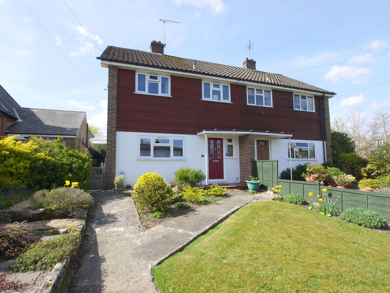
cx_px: 195
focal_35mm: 18
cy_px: 146
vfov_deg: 71.6
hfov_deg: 87.8
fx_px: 203
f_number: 7.1
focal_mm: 9
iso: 100
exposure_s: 1/320
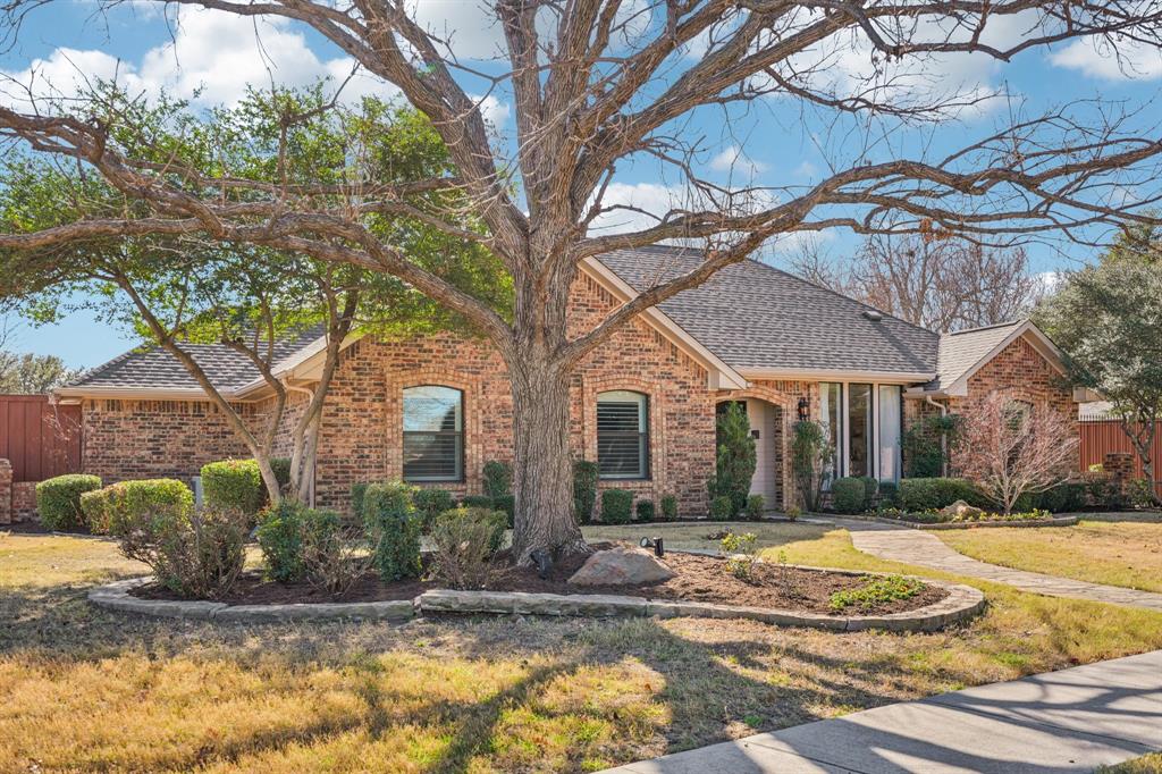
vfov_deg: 38.9
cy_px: 387
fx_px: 1097
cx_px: 581
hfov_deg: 55.8
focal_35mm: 34
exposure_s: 1/100
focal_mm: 34
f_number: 8
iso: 100
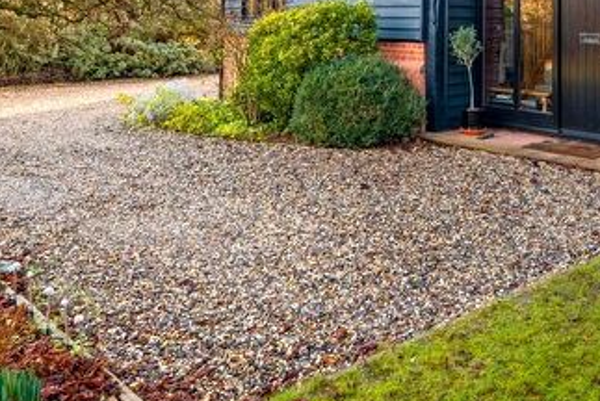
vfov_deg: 31.6
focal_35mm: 39
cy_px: -5
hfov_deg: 47.4
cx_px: 461
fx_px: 651
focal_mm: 12.3
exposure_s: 1/60
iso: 160
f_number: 9
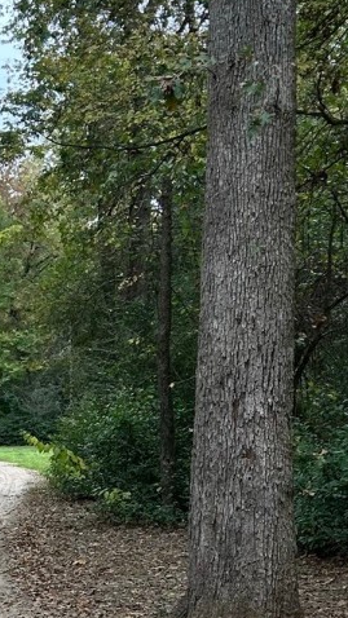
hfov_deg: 13.0
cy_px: 459
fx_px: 1492
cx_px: -53
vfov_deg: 23.2
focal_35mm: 91
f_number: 1.5
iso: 40
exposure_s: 1/252
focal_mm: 5.7
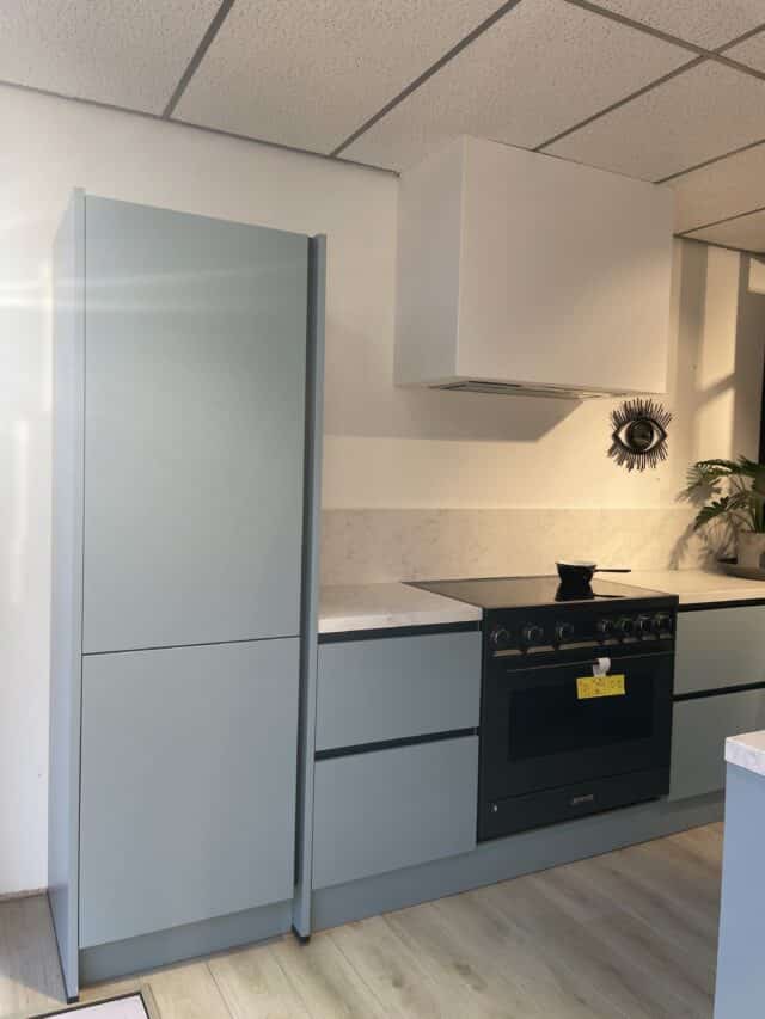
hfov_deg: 53.1
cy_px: 510
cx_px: 382
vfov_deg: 67.3
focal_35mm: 26
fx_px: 766
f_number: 1.6
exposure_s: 1/121
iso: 32
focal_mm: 4.2
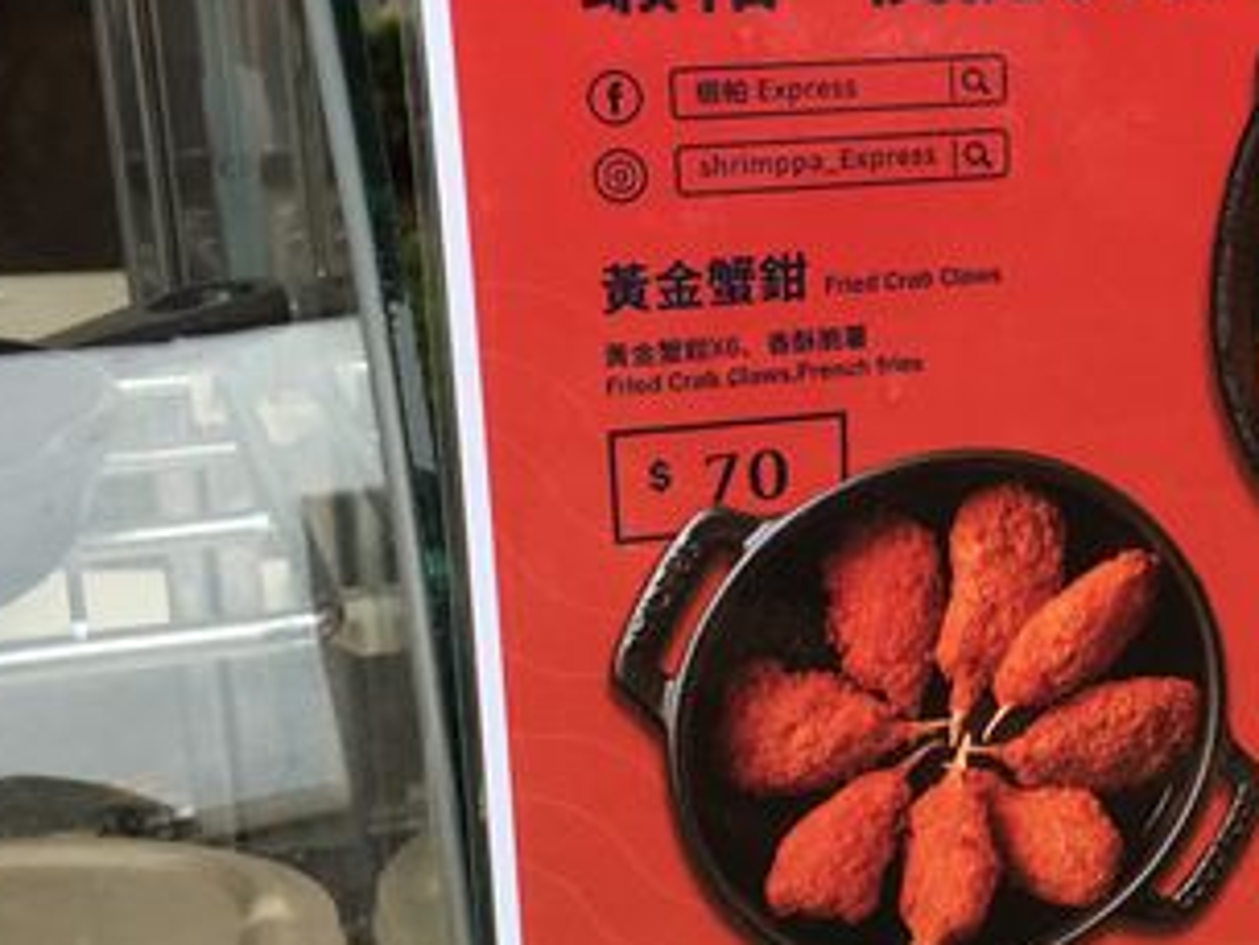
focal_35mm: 76
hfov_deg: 24.9
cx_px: 1127
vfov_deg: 19.3
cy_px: 689
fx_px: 2765
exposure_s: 1/301
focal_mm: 4.15
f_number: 2.2
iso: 25
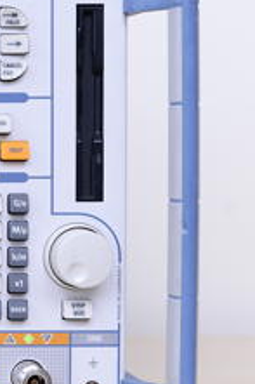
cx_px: -311
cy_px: 181
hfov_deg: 10.6
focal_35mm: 114
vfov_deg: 18.0
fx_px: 1213
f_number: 4
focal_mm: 35
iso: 200
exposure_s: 1/50
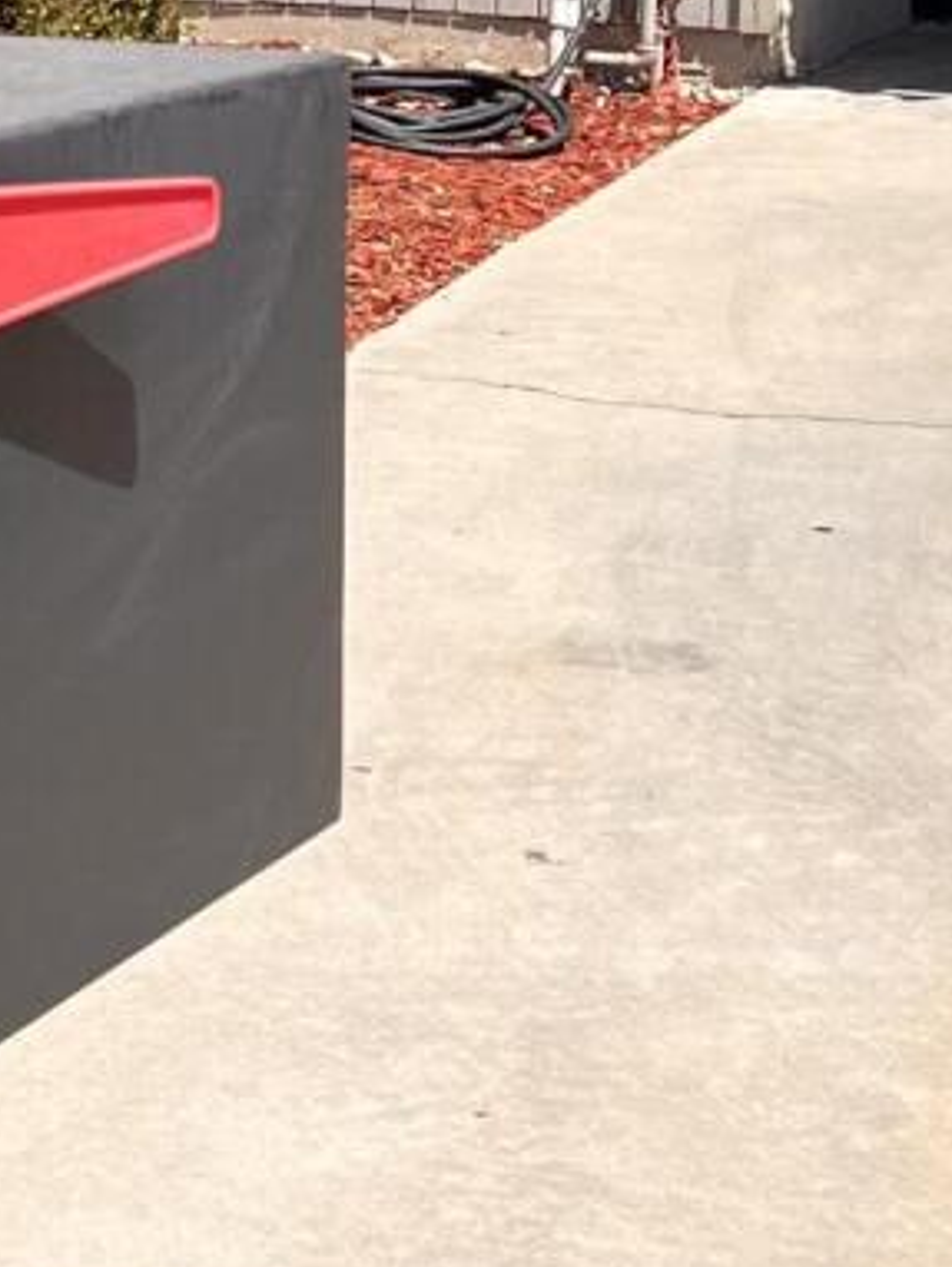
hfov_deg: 10.8
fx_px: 4981
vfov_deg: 14.2
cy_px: -96
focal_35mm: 136
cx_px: -139
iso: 50
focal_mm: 5.7
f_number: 1.5
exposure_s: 1/3968
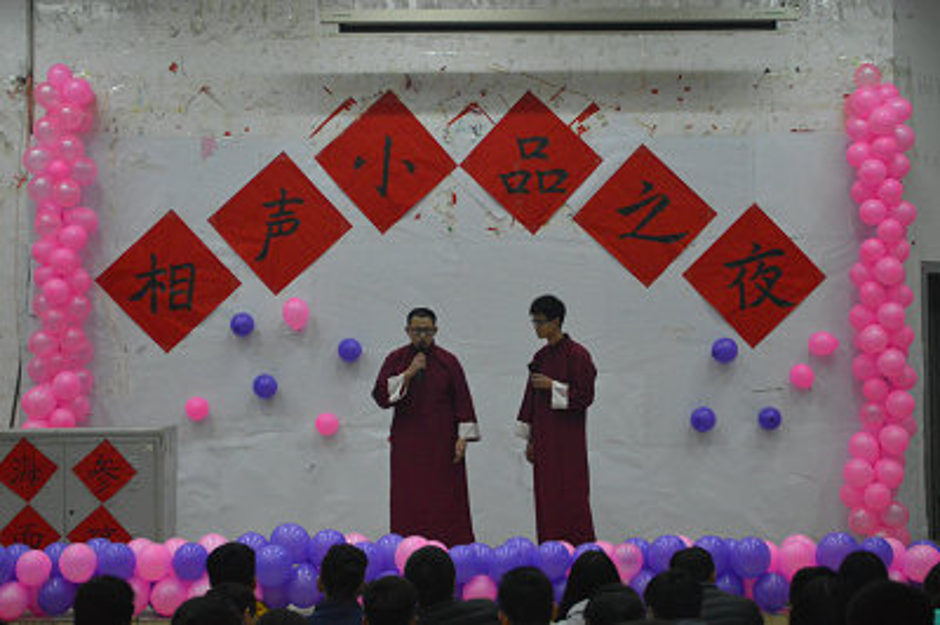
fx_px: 1761
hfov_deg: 29.9
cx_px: 470
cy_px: 312
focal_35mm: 68
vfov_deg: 20.1
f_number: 5.3
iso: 3200
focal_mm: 45
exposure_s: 1/125
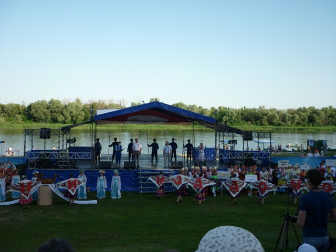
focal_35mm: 33
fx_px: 320
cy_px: 126
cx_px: 168
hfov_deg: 55.4
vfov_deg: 42.9
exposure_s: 1/500
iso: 80
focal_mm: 5.5
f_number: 2.8
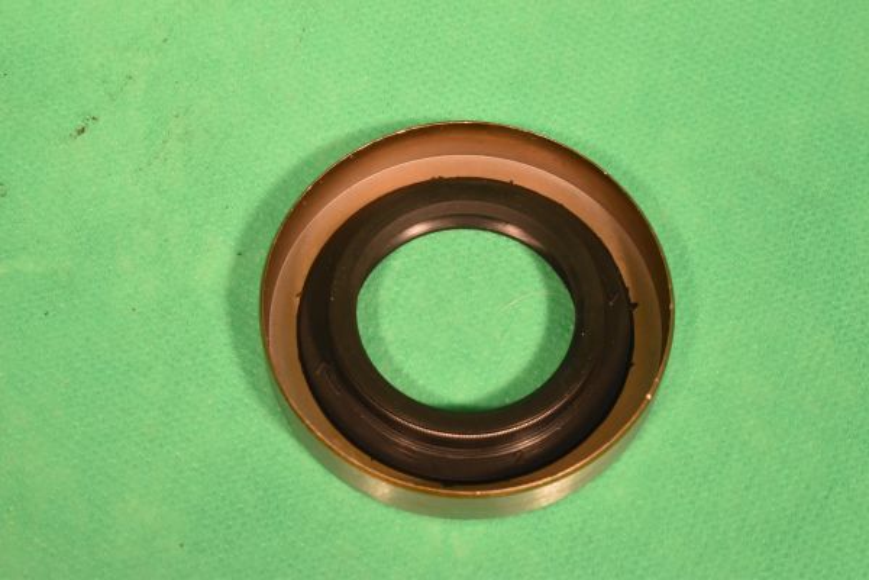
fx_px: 1991
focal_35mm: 82
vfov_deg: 16.6
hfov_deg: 24.6
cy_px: 290
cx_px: 434
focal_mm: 55
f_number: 16
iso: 2500
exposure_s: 1/100
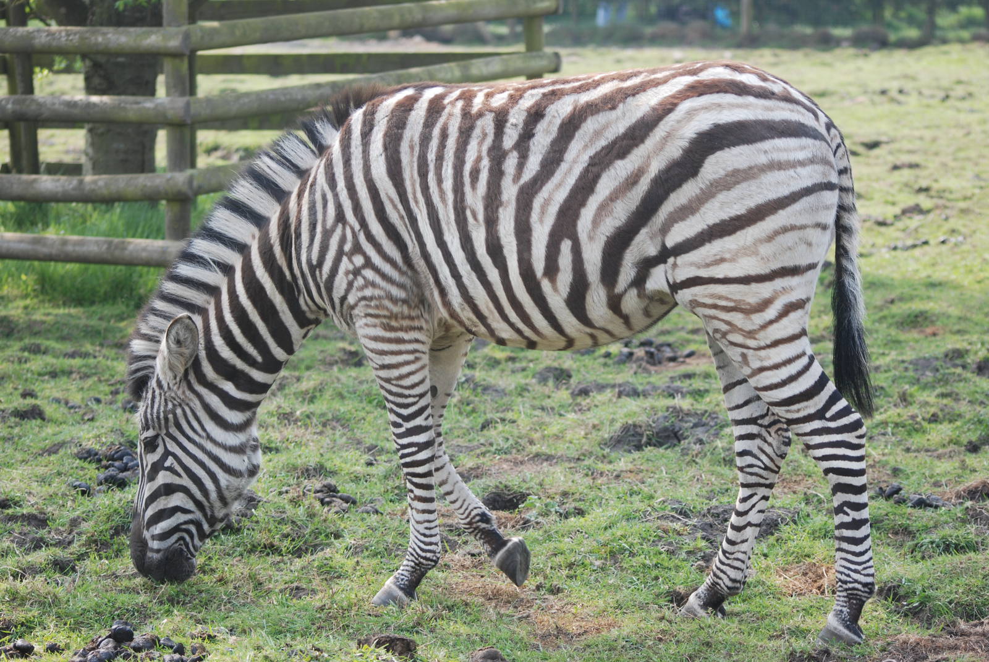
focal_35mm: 123
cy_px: 331
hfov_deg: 16.6
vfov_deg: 11.2
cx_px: 494
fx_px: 3383
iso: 200
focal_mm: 82
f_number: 5
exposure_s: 1/400
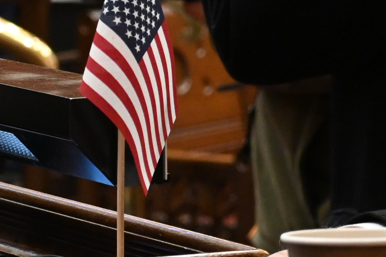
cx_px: -267
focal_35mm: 289
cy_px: -50
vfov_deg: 4.7
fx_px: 3098
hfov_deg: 7.0
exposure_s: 1/80
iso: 3600
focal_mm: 50
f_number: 4.5
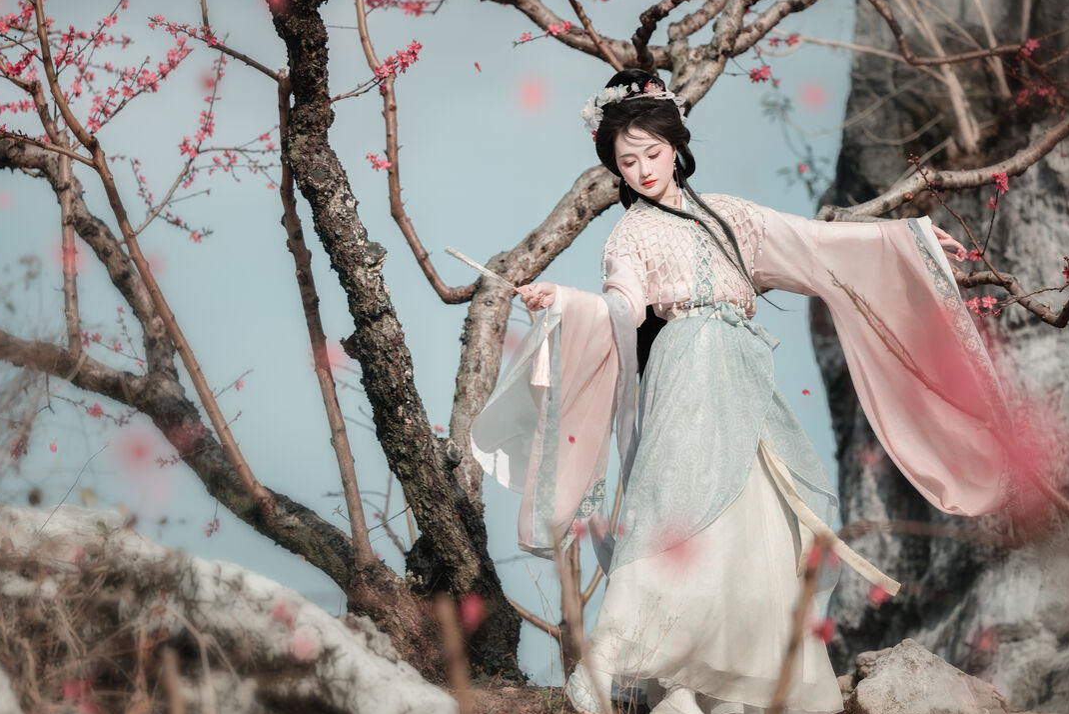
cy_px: 333
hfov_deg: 11.7
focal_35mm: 176
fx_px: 5227
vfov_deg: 7.8
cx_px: 490
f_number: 2.8
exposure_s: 1/2500
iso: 50
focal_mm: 158
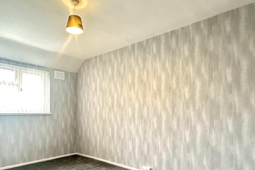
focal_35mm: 24
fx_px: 170
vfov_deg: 52.5
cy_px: 108
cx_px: 120
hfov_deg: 73.7
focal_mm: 2.22
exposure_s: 1/50
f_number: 2.2
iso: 200
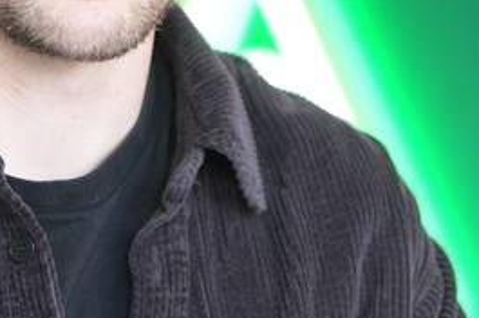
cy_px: 27
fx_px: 3375
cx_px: 170
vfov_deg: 5.4
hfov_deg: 8.1
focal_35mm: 254
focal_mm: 35
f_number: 1.4
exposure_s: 1/320
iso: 640
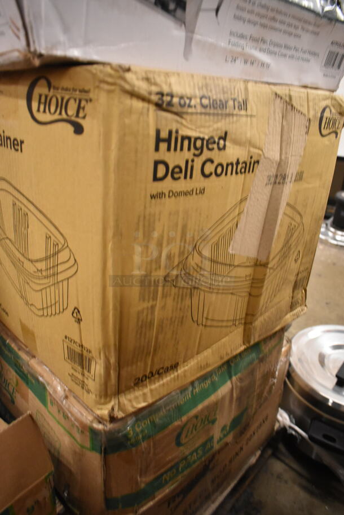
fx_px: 386
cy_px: 258
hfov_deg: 48.0
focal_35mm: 27
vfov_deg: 67.3
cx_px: 172
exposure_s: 1/125
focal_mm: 18
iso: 3200
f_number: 3.5
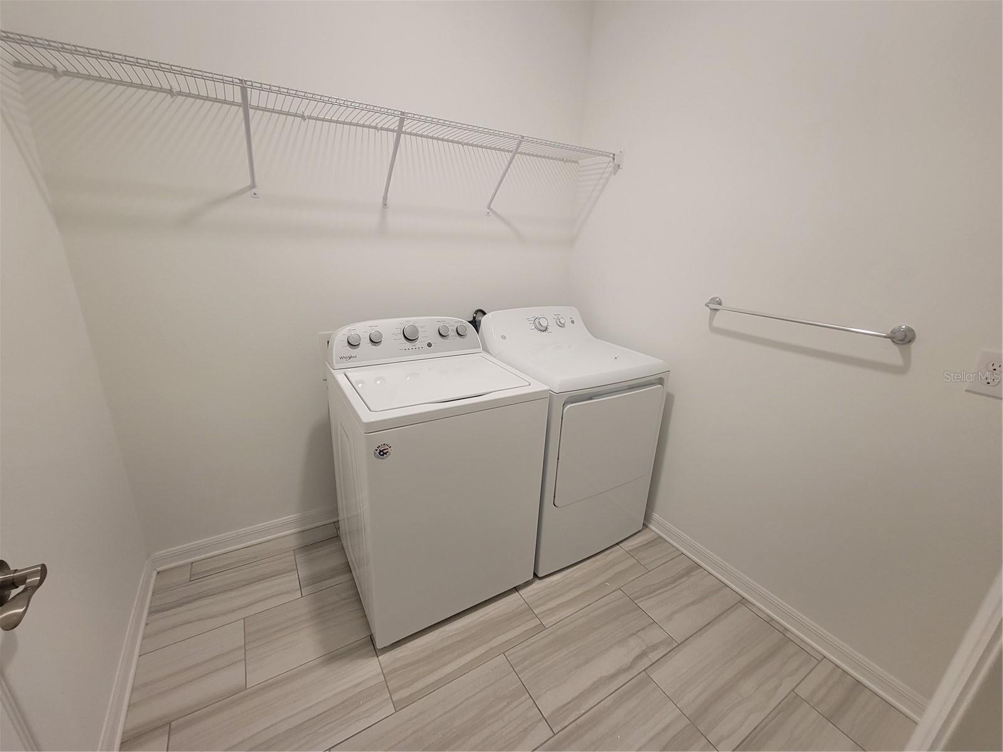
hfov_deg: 106.2
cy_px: 376
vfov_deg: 89.9
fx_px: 377
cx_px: 502
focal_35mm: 13
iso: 250
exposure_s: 1/55
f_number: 2.2
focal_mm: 2.2
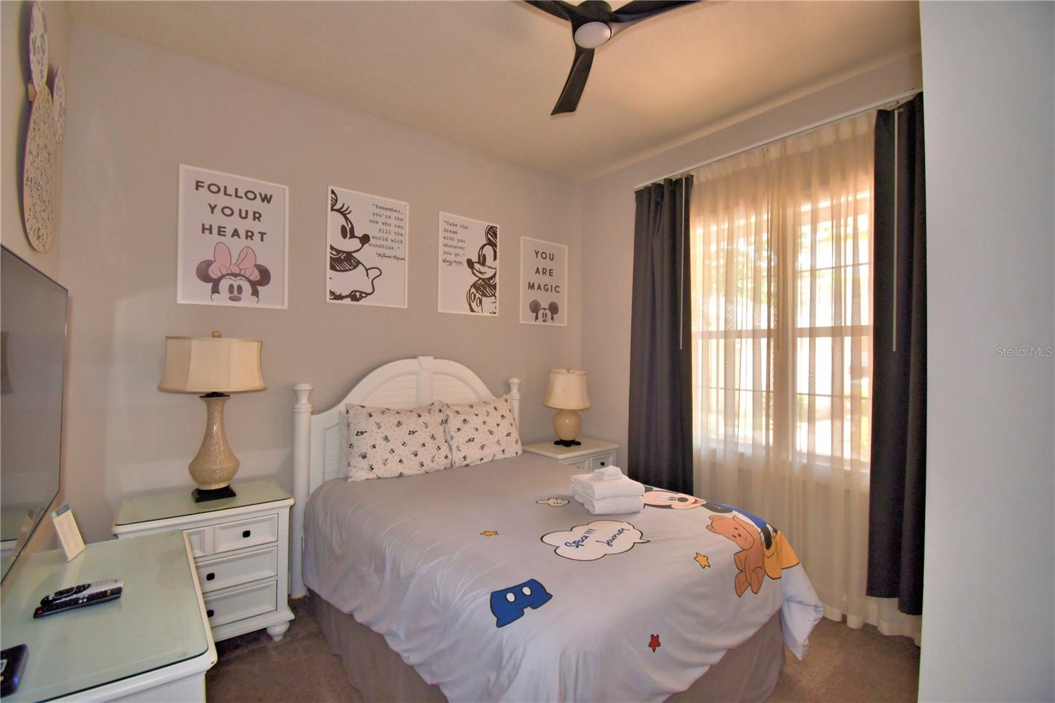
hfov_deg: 100.4
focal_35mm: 15
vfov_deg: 77.3
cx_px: 528
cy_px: 352
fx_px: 439
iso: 250
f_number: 4.5
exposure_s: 1/30
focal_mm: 10
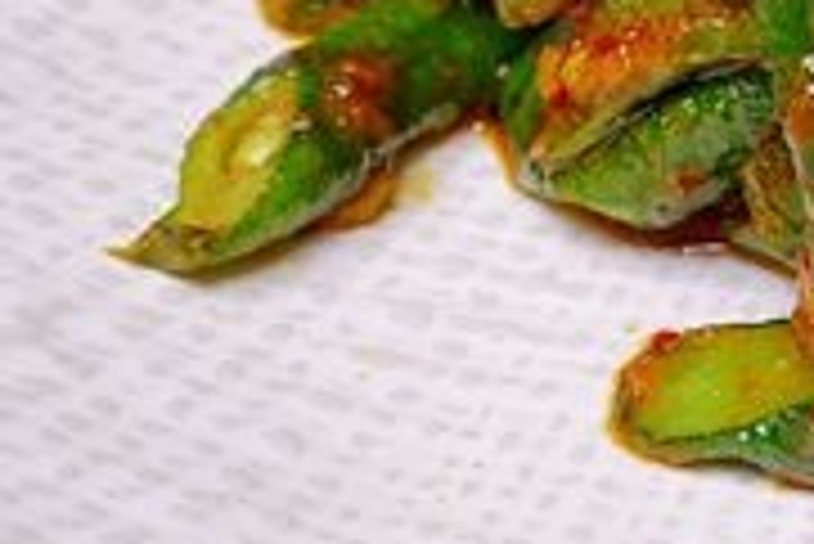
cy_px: -142
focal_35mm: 86
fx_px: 1946
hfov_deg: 19.6
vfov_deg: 15.2
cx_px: 1318
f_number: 4
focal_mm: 8.8
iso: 125
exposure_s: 1/80
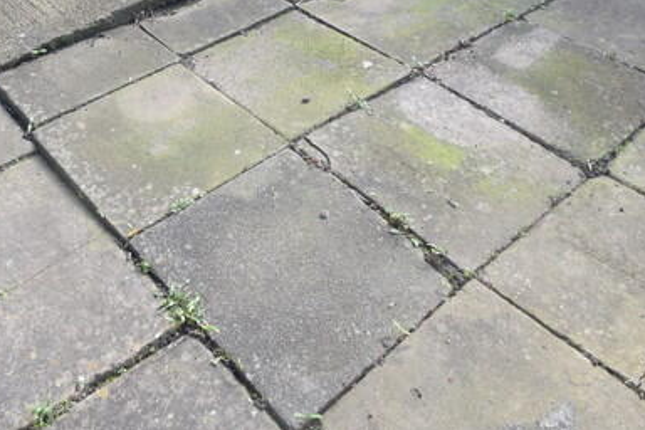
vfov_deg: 27.4
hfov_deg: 47.3
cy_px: -142
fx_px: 717
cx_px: 195
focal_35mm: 40
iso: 400
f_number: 7.1
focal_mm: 10
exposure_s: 1/200
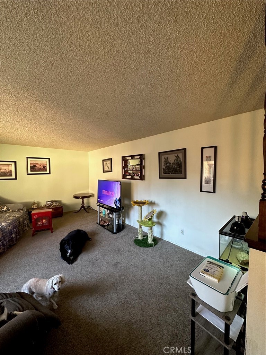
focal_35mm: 14
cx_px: 133
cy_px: 178
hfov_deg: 85.7
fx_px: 143
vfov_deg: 102.1
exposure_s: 1/60
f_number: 2.2
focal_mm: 2.22
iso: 320
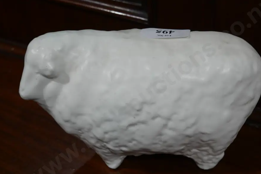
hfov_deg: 27.0
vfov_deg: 18.2
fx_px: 544
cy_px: 94
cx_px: 150
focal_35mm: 75
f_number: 5.4
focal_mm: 31
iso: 320
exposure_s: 1/80
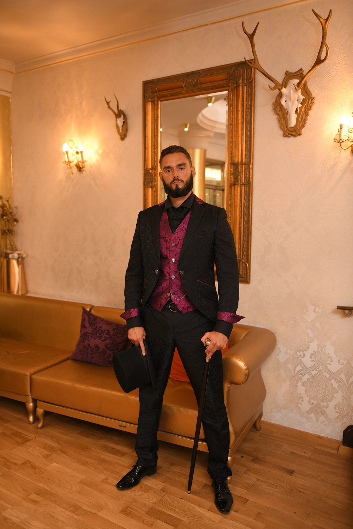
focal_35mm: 31
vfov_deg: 60.3
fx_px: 456
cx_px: 176
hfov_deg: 42.3
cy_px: 264
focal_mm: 31
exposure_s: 1/250
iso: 1000
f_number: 2.8
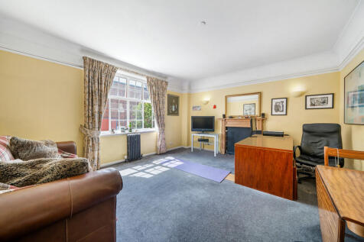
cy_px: 121
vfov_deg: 90.0
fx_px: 121
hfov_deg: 112.6
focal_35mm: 12
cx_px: 182
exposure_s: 1/15
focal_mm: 12
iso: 320
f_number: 8
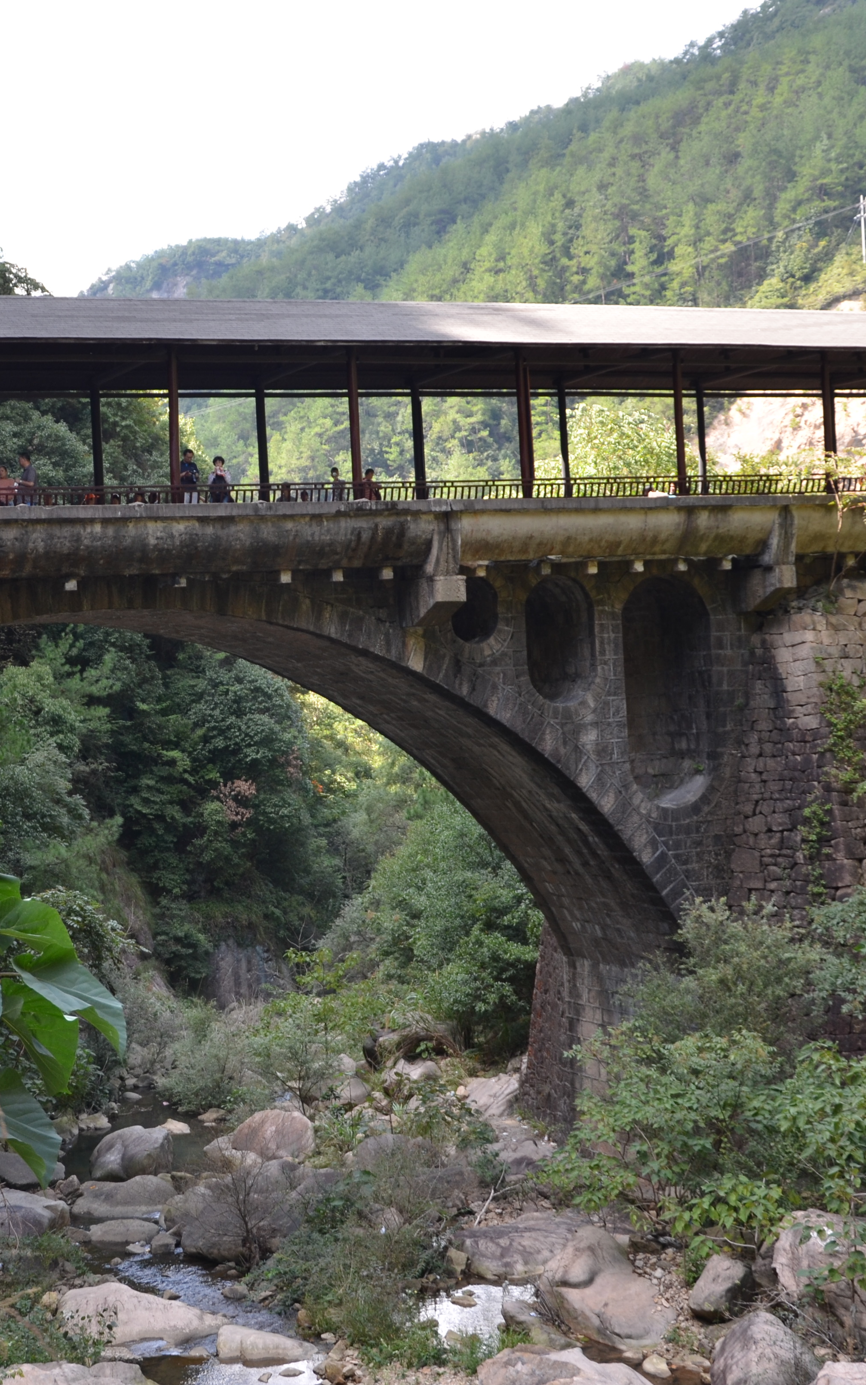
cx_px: 226
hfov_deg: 22.9
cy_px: 692
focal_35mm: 56
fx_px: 2114
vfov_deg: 36.3
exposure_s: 1/250
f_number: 3.8
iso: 200
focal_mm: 24
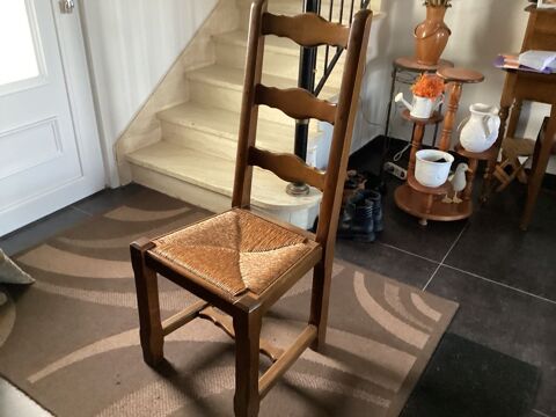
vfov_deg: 45.4
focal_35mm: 31
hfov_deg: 58.4
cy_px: 208
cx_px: 278
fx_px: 498
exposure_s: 1/33
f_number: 2.4
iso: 400
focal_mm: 3.3
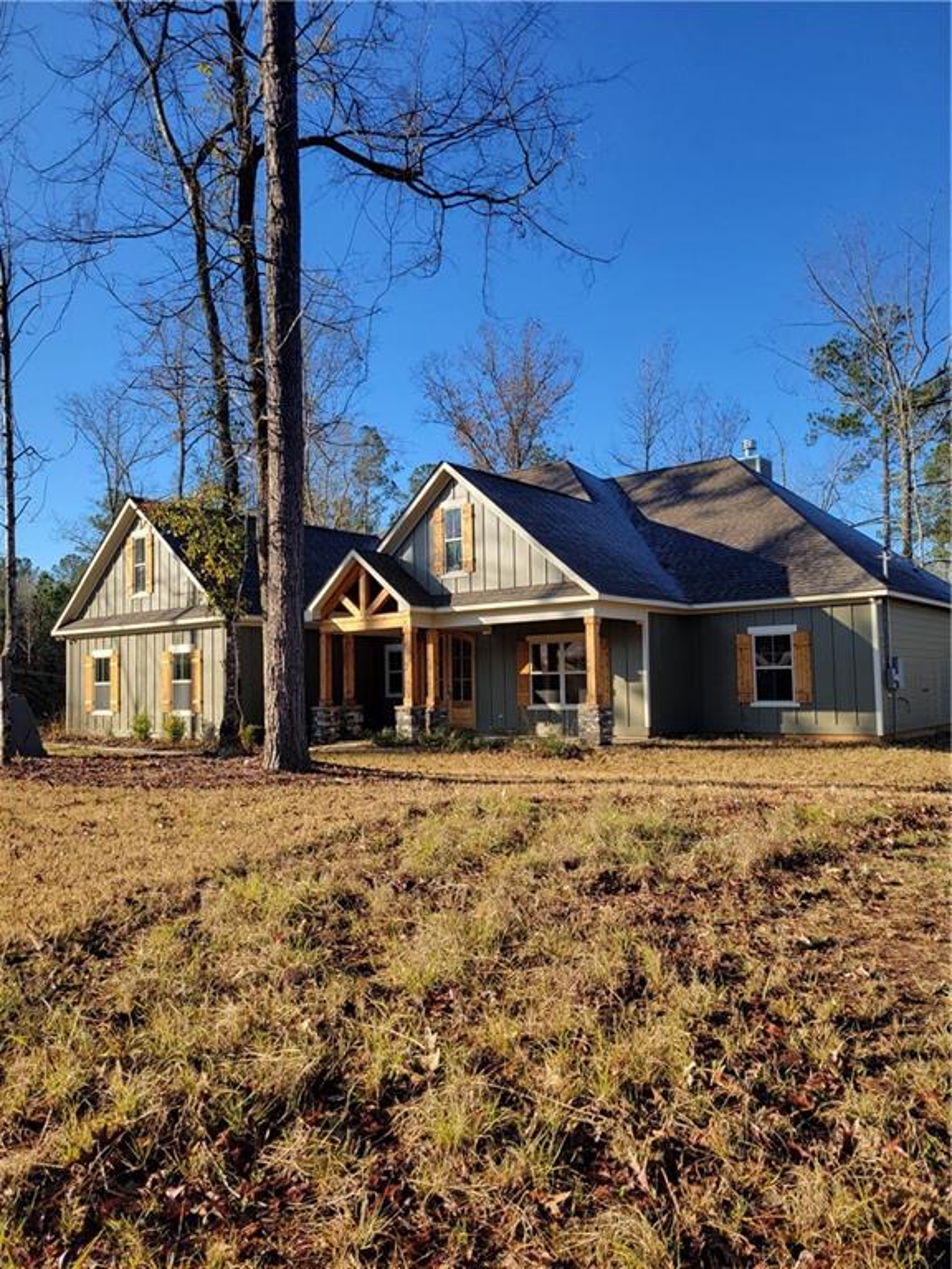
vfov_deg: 67.3
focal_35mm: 26
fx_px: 953
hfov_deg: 53.1
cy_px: 634
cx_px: 476
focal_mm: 5.4
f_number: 1.8
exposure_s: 1/968
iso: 40
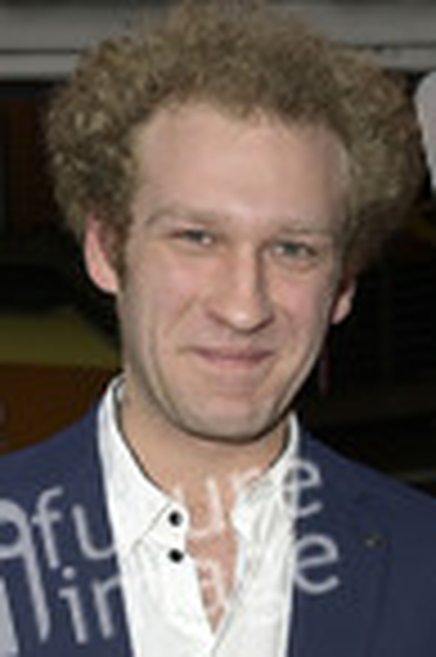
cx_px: 238
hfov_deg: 13.1
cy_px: 792
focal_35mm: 104
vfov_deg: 18.6
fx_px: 1894
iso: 640
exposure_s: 1/250
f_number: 6.3
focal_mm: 38
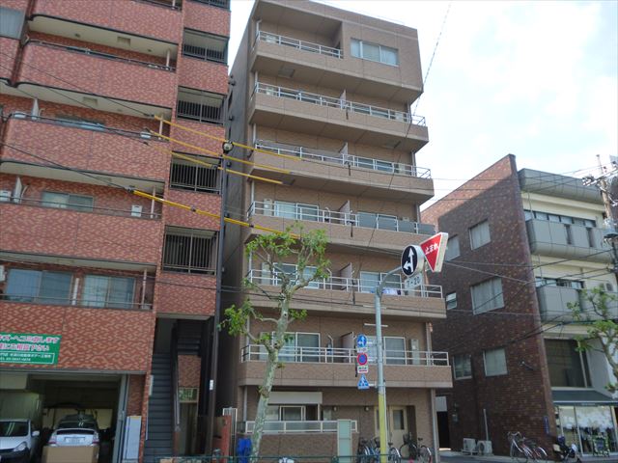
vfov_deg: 49.7
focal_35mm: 28
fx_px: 500
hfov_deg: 63.4
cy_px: 232
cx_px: 309
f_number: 3.1
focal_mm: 5
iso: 160
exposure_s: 1/320
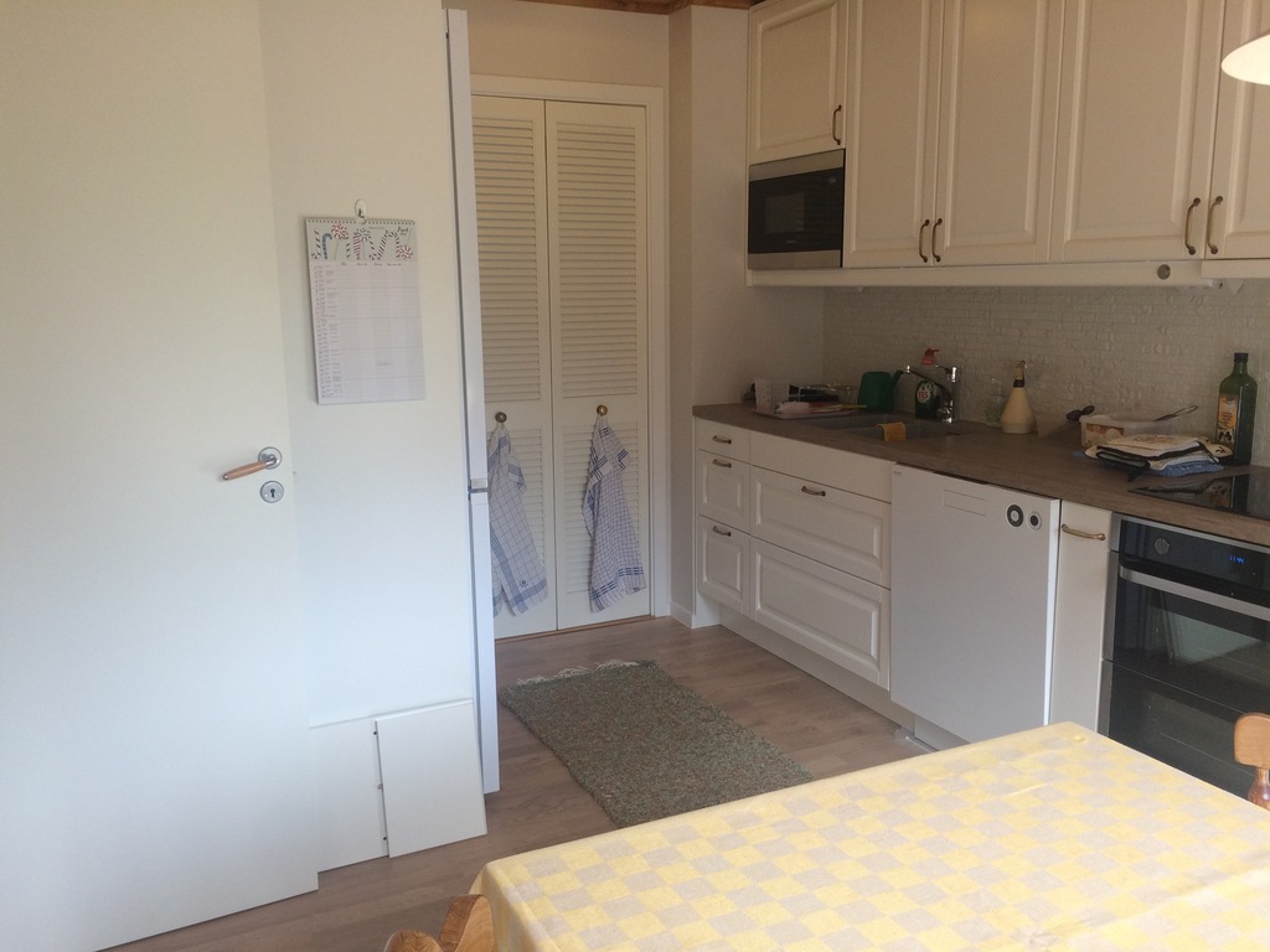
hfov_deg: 61.7
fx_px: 1064
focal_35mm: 29
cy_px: 476
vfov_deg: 48.2
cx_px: 635
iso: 64
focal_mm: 4.15
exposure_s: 1/100
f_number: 2.2
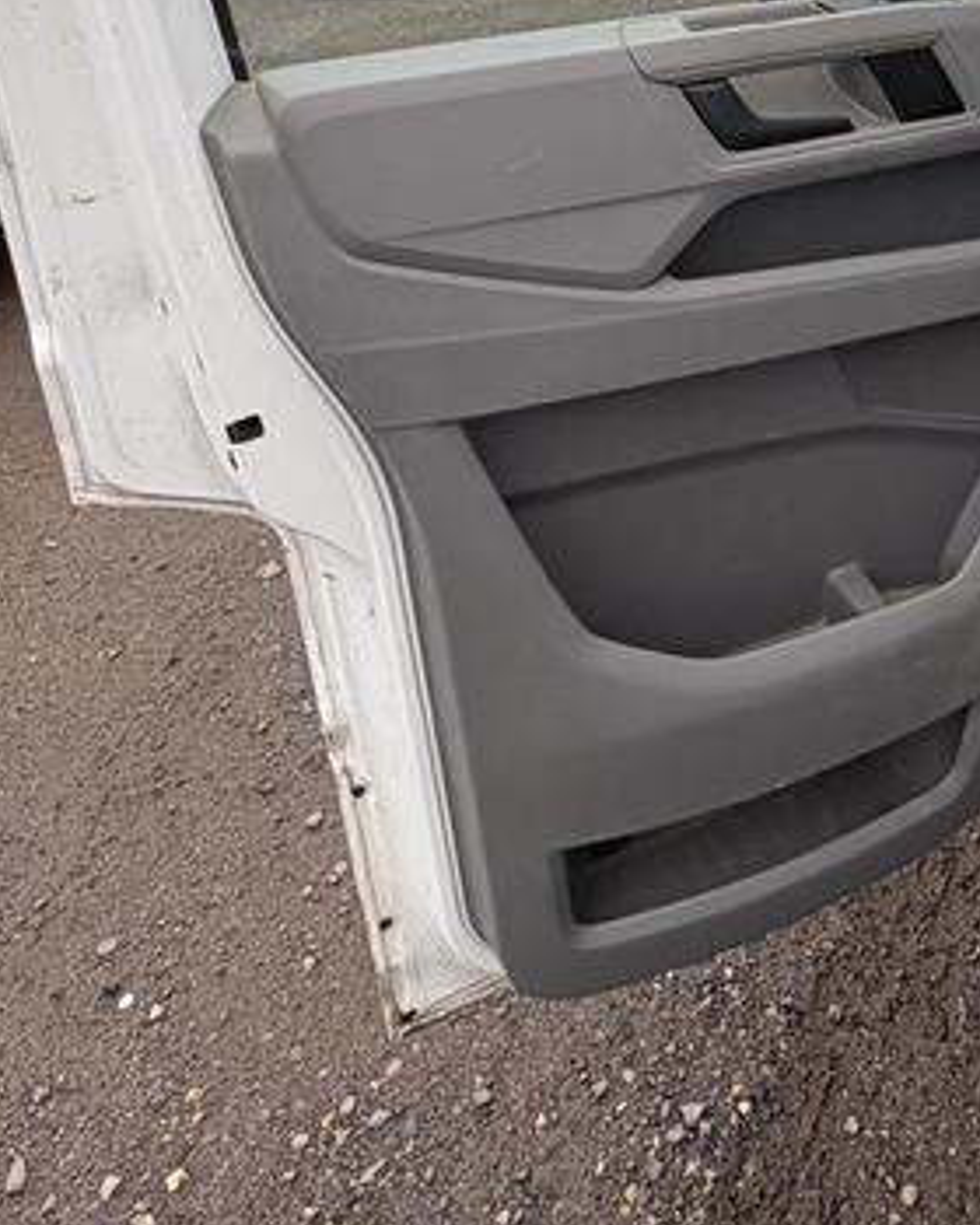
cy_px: 74
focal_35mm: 35
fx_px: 1269
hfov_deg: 40.7
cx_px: 766
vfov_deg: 45.5
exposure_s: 1/182
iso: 50
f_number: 2.2
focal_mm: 2.22
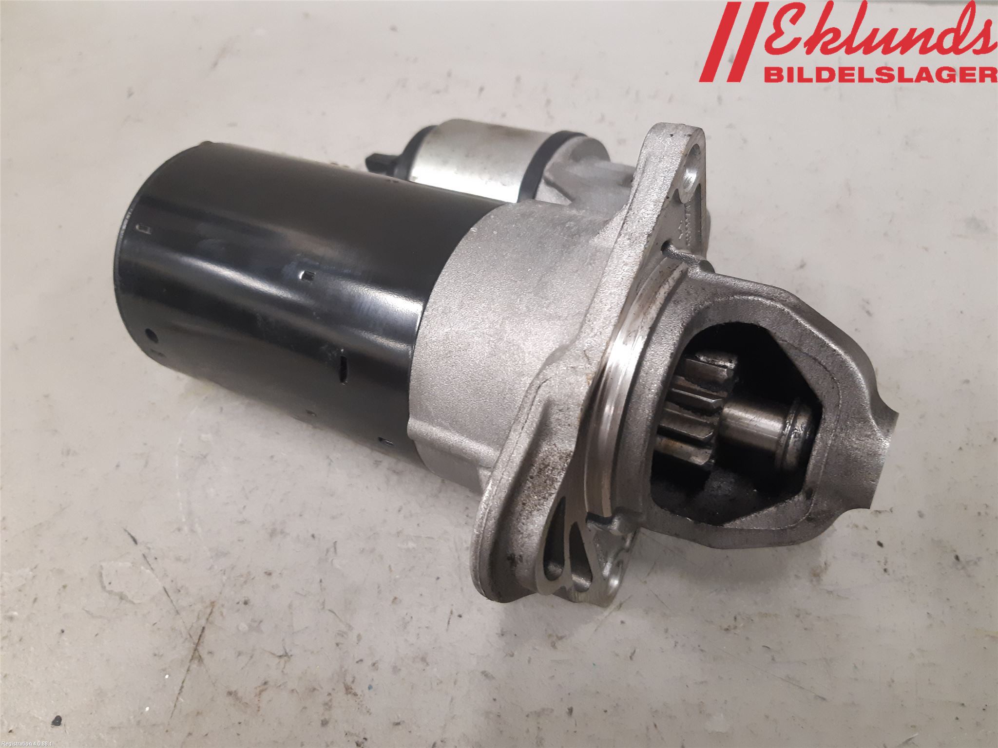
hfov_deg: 67.3
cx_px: 499
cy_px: 374
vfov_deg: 53.1
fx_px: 750
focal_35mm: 26
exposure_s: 1/50
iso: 250
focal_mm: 3.93
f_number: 1.7
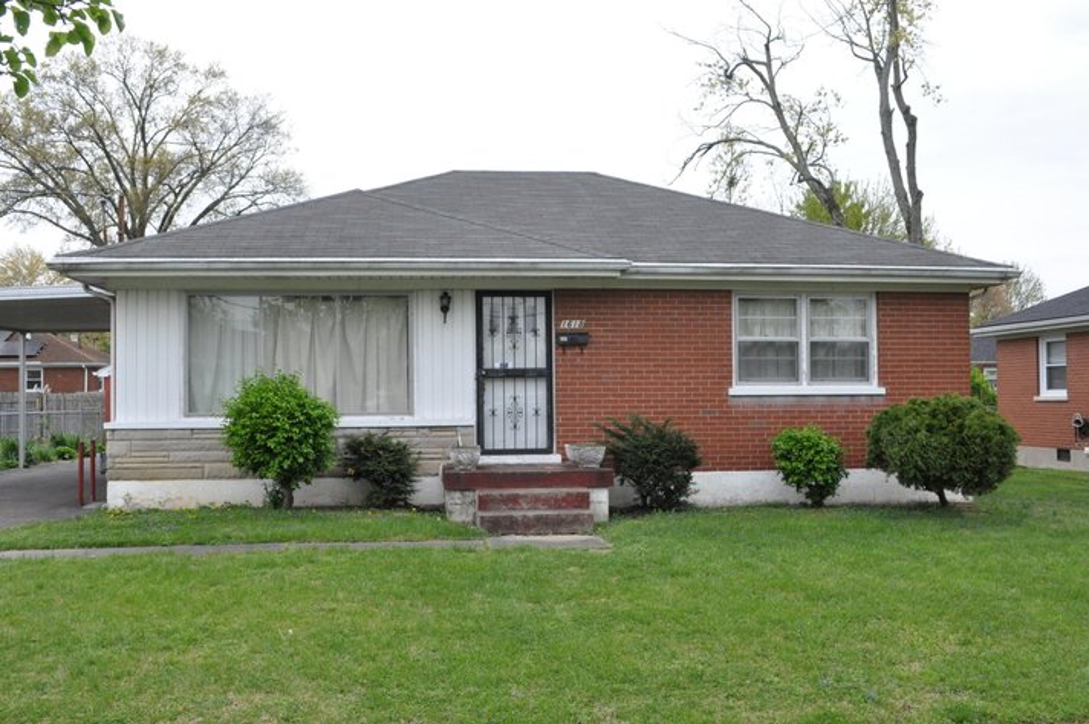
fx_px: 997
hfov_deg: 57.3
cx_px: 544
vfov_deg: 39.9
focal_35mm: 33
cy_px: 362
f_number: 14
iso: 1600
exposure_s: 1/800
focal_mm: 22
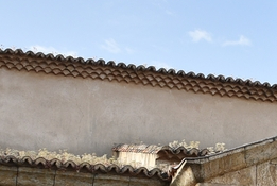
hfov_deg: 16.3
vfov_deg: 10.7
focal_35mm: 124
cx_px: 242
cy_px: 276
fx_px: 956
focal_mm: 18
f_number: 3.5
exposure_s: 1/400
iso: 100
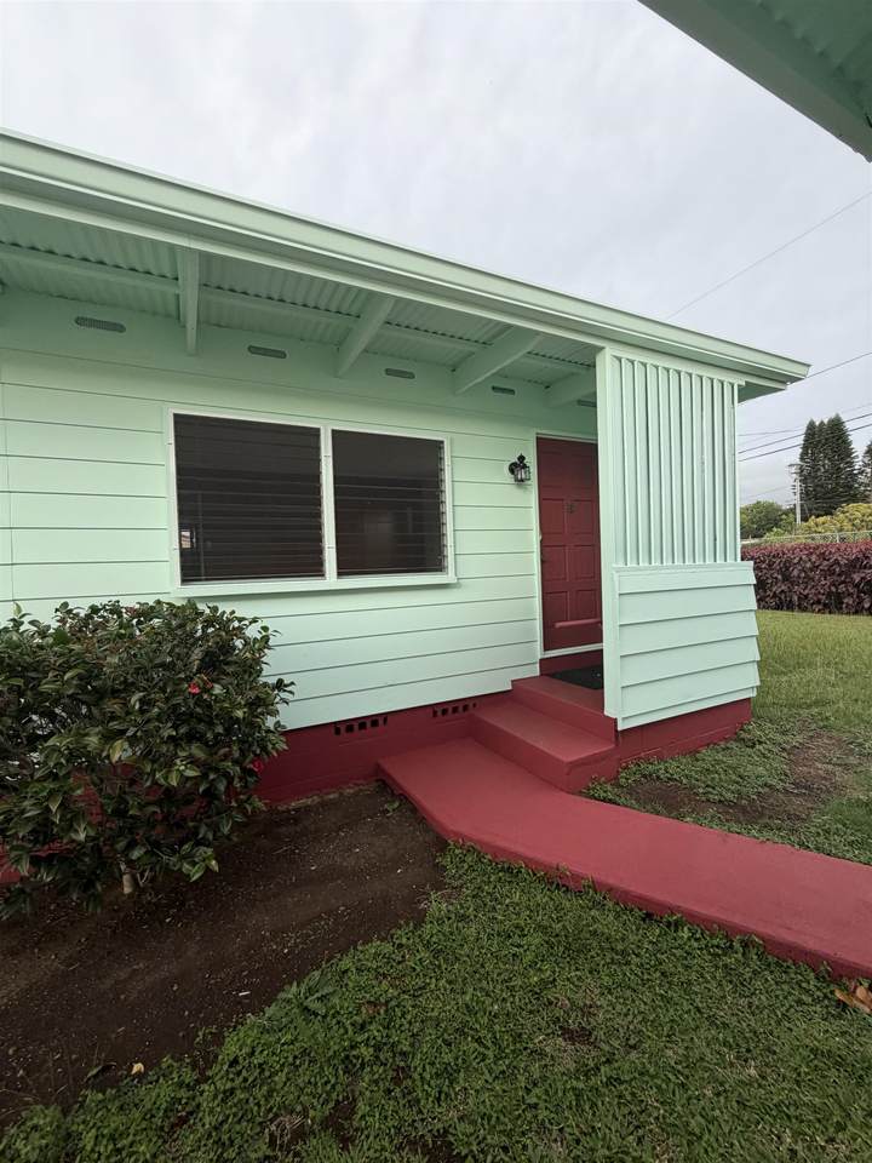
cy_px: 582
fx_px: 470
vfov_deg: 102.1
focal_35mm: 14
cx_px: 436
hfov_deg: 85.7
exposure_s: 1/502
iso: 50
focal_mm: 2.22
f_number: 2.2
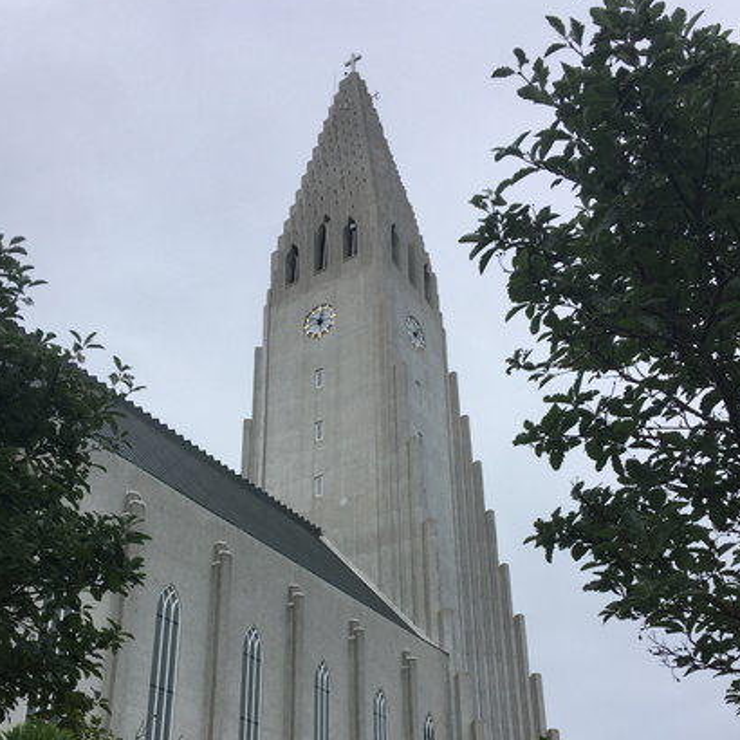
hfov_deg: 41.8
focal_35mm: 40
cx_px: 339
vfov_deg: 41.0
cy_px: 523
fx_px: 967
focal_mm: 4.15
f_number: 2.2
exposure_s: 1/1221
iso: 25
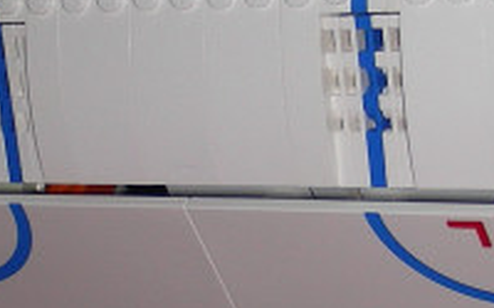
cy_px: 175
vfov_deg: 8.1
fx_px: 2168
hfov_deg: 13.0
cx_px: 222
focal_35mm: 161
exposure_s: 1/60.1
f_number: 3.5
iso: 50
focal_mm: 6.3
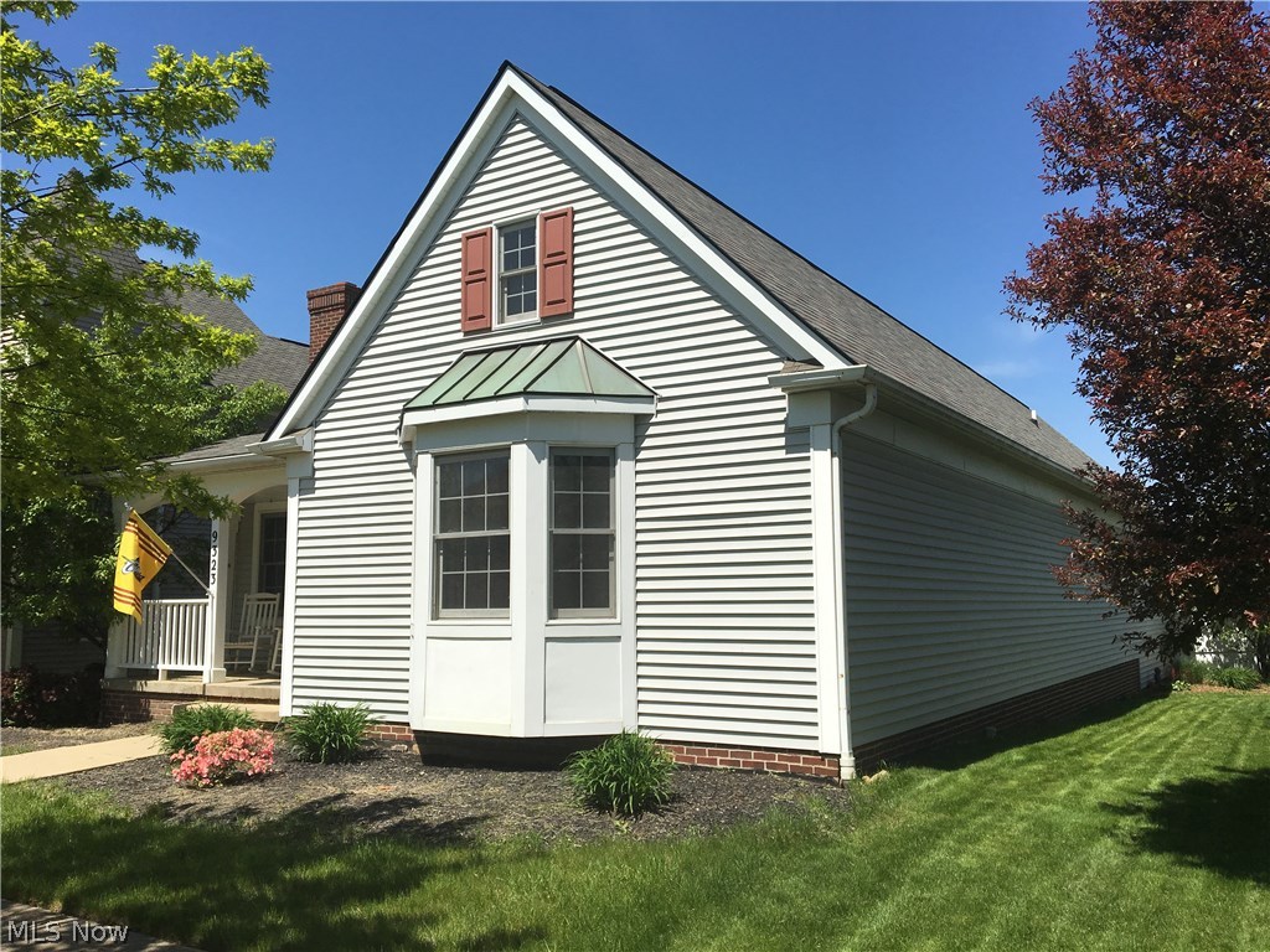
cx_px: 635
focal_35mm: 29
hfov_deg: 61.7
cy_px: 476
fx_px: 1064
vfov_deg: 48.2
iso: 25
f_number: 2.2
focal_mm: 4.15
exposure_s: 1/2653
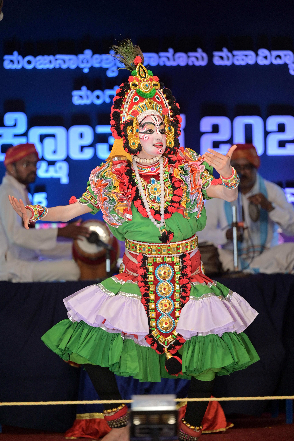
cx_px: 147
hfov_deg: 8.3
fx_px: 2024
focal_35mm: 165
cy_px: 220
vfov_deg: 12.5
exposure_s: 1/400
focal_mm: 165
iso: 320
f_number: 2.8
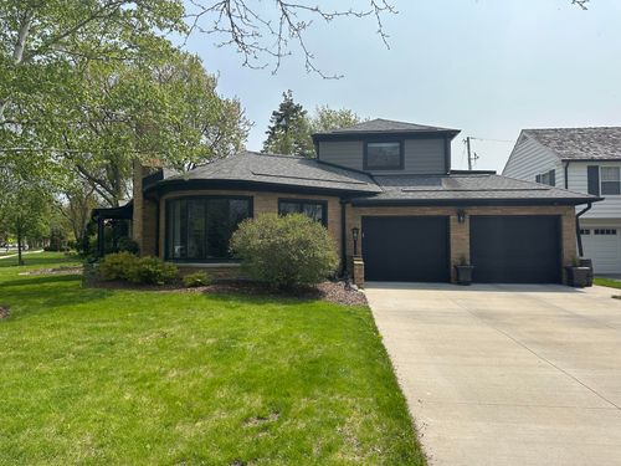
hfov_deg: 71.6
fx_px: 431
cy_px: 233
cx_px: 310
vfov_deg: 56.8
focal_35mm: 24
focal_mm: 6.86
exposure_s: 1/5525
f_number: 1.78
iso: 80
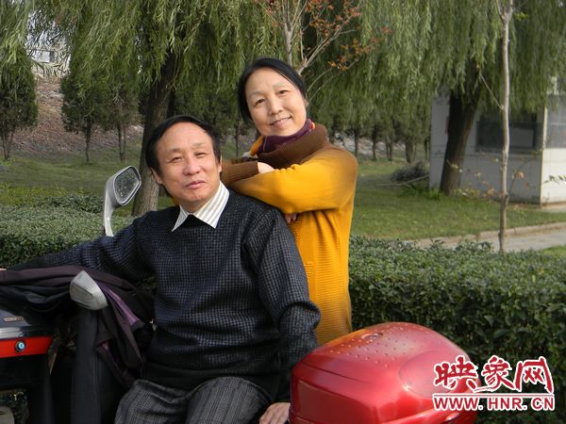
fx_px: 916
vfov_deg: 26.1
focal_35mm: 56
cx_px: 283
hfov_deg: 34.3
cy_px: 212
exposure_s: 1/335
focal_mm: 10.1
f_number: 4.1
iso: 80
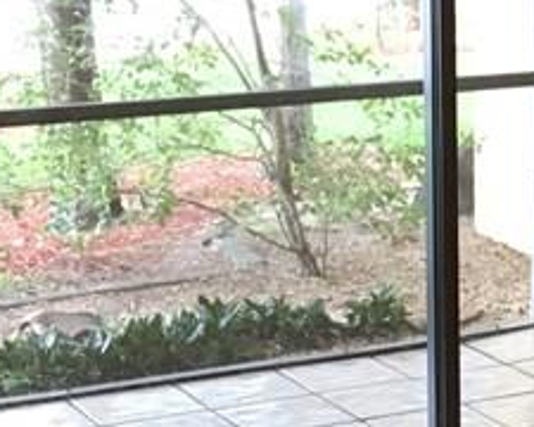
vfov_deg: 12.0
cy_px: 261
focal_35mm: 129
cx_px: 693
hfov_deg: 14.3
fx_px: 2039
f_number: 2.2
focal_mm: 4.15
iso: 160
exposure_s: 1/30
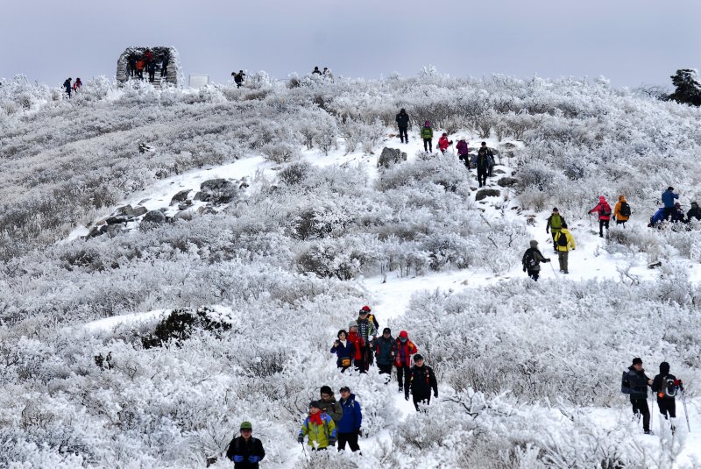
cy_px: 234
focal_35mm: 158
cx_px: 350
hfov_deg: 13.0
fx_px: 3070
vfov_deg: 8.7
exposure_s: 1/1000
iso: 200
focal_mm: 105
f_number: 5.6
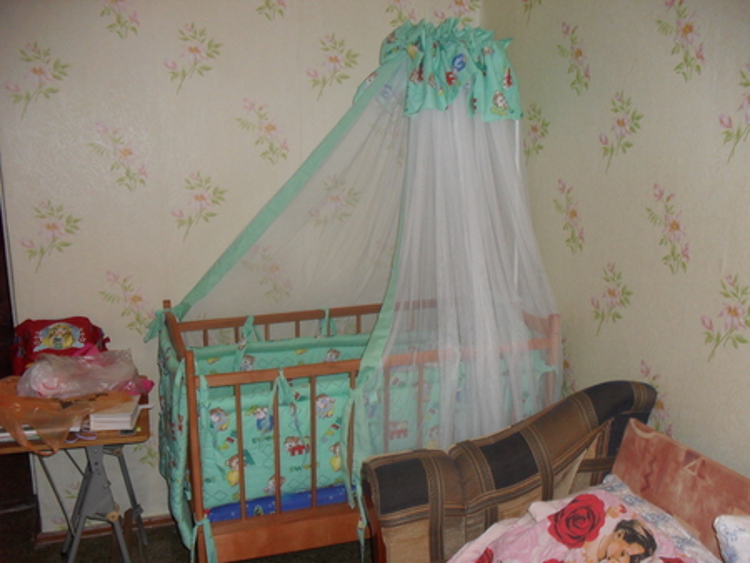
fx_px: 759
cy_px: 282
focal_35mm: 35
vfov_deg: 40.7
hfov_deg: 52.6
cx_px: 375
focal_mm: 6.3
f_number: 3.2
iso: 200
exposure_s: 1/45
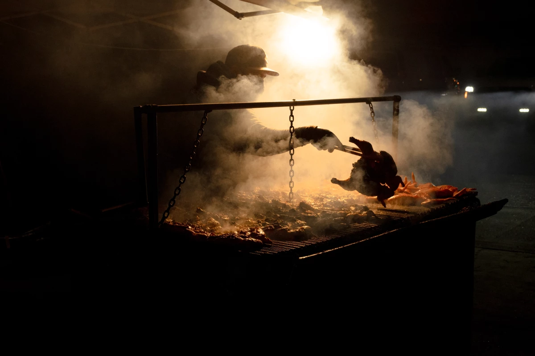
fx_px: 772
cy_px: 178
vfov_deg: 26.0
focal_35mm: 52
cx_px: 268
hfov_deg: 38.2
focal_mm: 35
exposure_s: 1/250
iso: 640
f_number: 6.3
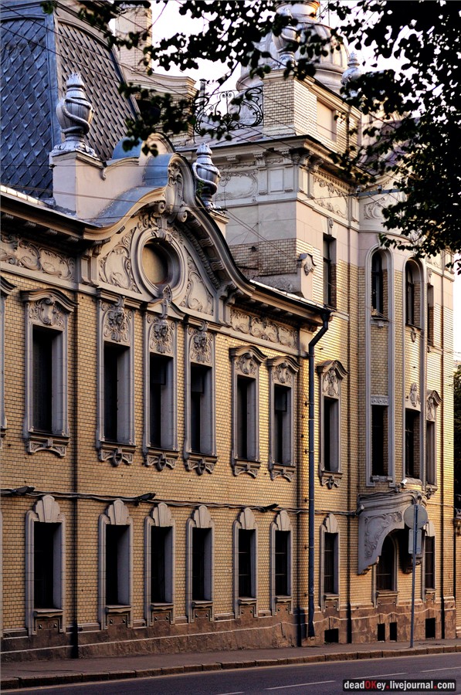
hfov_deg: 18.1
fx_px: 1446
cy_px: 348
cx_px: 230
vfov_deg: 27.0
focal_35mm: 75
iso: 500
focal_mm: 50
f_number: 2.8
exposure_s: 1/800
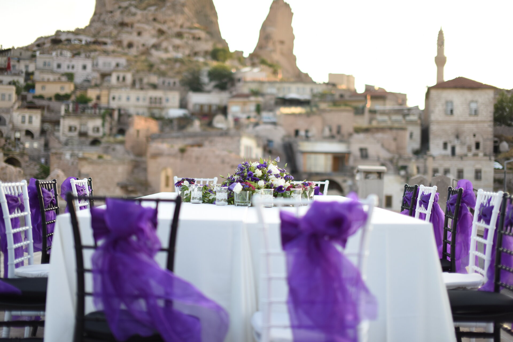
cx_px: 256
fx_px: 713
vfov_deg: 27.0
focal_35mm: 50
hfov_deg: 39.6
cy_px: 171
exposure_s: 1/2500
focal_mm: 50
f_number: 1.4
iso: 250
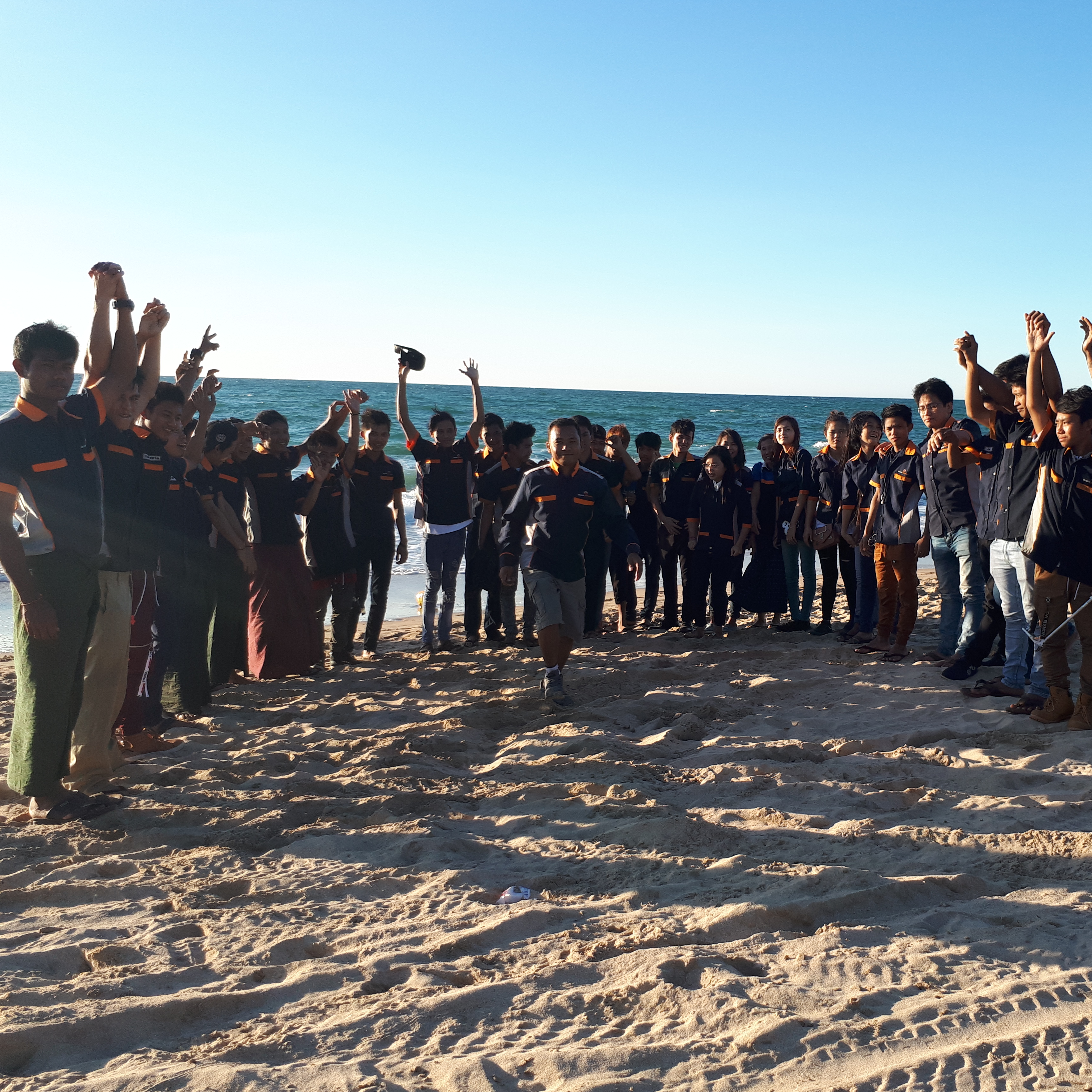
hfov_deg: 50.5
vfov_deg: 51.1
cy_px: 546
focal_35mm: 32
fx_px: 1142
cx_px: 699
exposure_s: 1/644
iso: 40
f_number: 1.9
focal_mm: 3.6
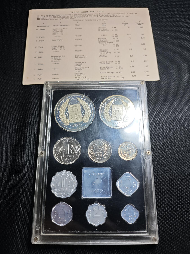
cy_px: 127
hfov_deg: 56.8
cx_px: 95
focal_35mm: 24
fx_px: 176
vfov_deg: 71.6
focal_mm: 5.84
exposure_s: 1/100
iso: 80
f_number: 1.6
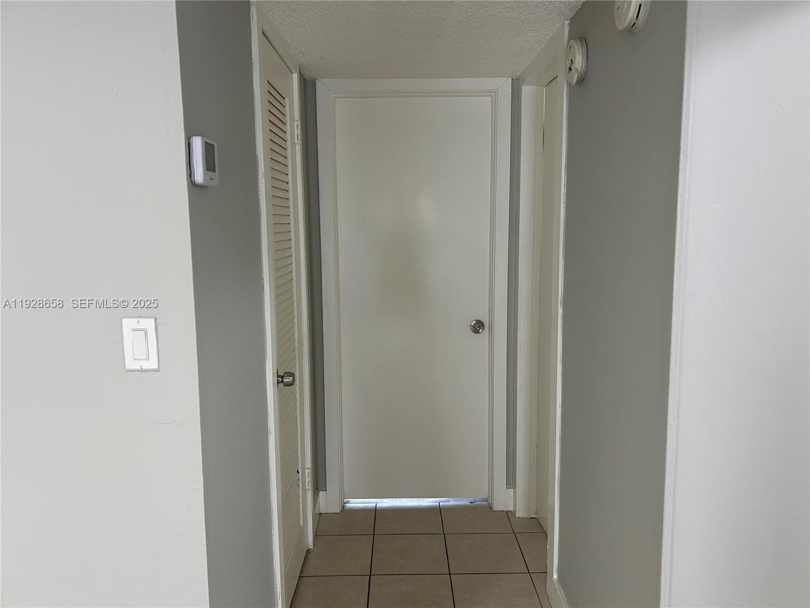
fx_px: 608
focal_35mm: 26
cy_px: 304
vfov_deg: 53.1
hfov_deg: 67.3
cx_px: 405
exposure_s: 1/60
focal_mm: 5.7
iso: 125
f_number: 1.5
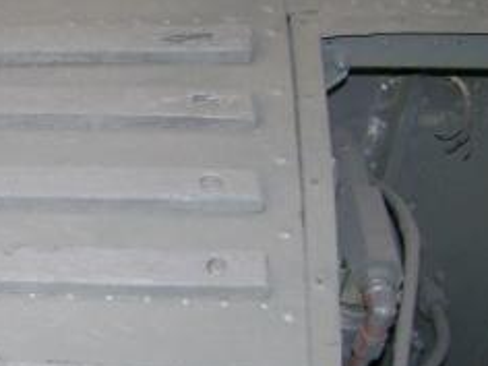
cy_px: 262
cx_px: -45
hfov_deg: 18.4
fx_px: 1452
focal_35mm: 103
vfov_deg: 14.3
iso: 160
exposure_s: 1/60
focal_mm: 6.3
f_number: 2.8
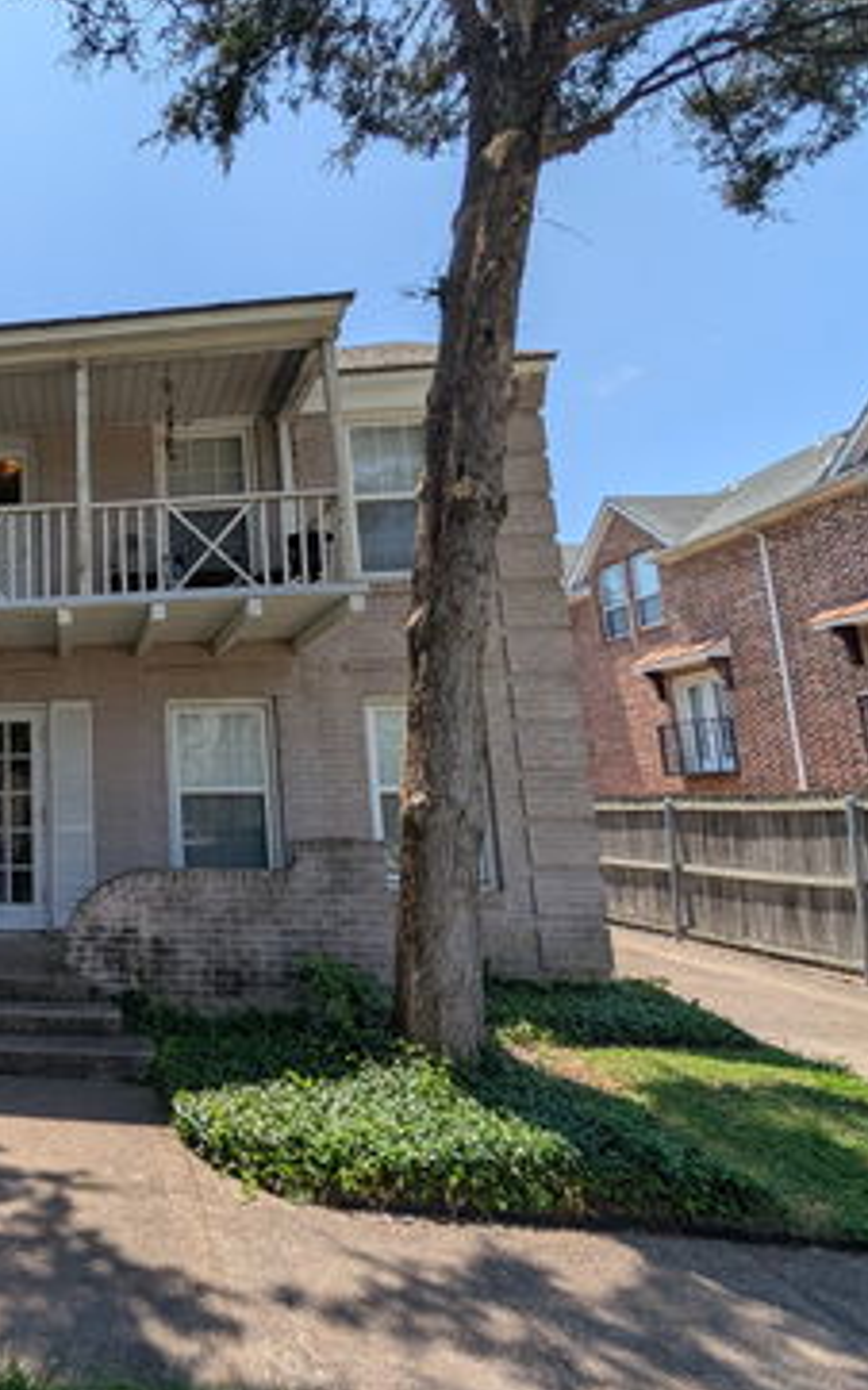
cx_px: -15
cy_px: 689
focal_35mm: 18
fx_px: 682
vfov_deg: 91.1
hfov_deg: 51.0
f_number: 1.7
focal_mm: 2.02
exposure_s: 1/3257
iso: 57
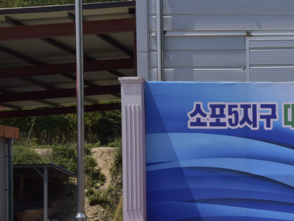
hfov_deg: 14.3
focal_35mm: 134
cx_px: 346
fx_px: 1138
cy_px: 156
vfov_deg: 11.0
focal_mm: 55
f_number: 22
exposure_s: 1/125
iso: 220
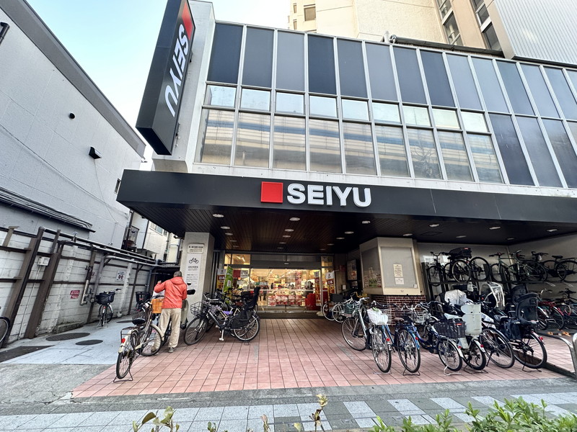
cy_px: 216
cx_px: 288
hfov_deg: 102.1
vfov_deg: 85.7
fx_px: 233
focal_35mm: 14
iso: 100
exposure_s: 1/99
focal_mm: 2.22
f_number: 2.2
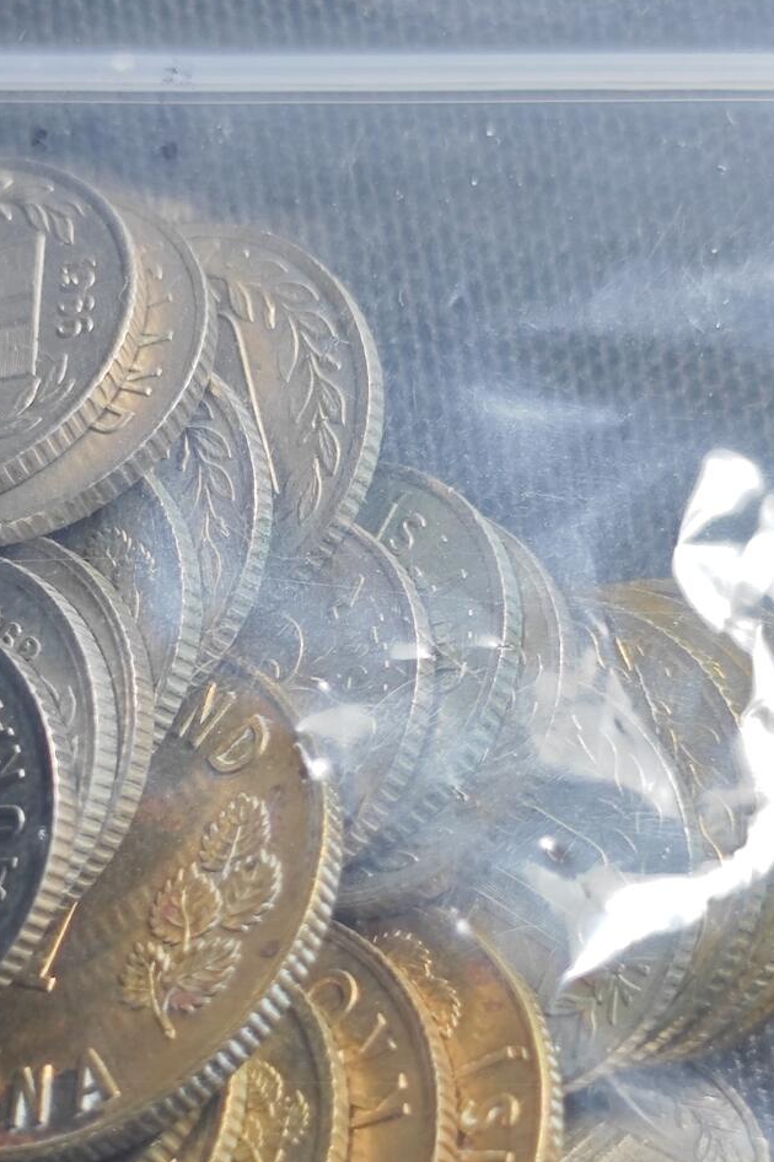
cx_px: 284
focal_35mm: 97
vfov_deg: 20.9
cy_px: 798
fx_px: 3130
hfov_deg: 14.1
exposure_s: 1/51.3
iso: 100
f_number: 1.6
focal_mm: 5.84
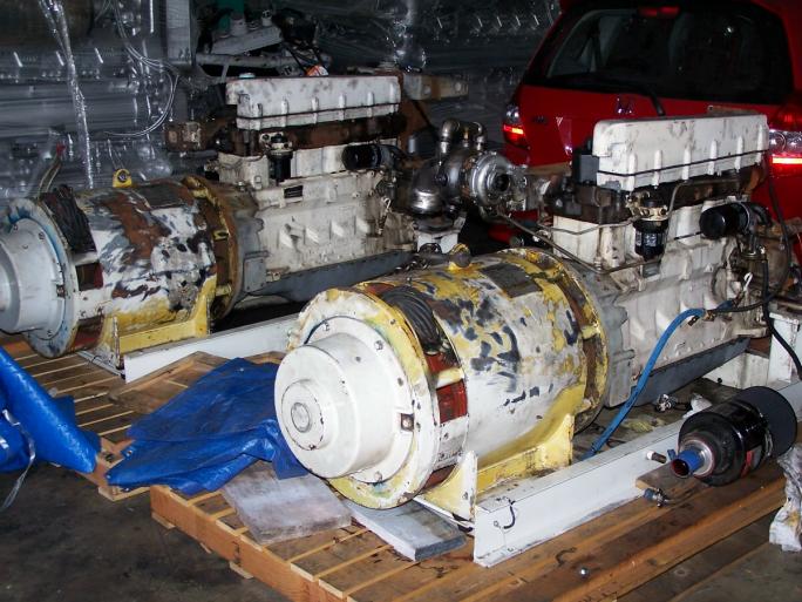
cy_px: 301
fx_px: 1297
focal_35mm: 56
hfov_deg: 34.3
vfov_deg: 26.1
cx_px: 401
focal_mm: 9.3
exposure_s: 1/60
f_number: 3.2
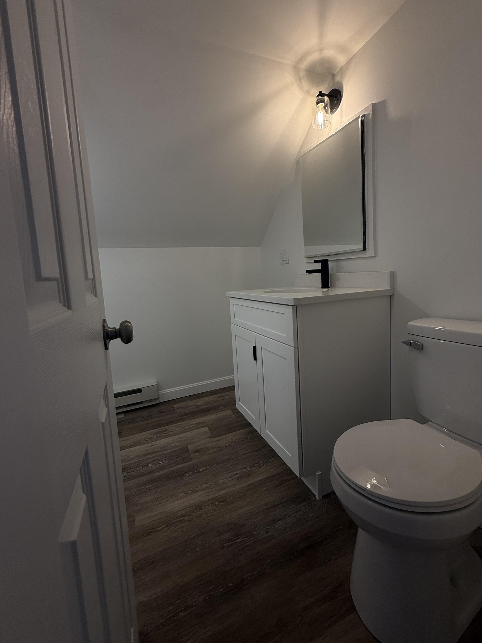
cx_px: 254
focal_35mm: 15
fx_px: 278
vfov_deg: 98.1
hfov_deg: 81.7
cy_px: 302
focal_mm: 2.22
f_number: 2.2
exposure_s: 1/120
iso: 80
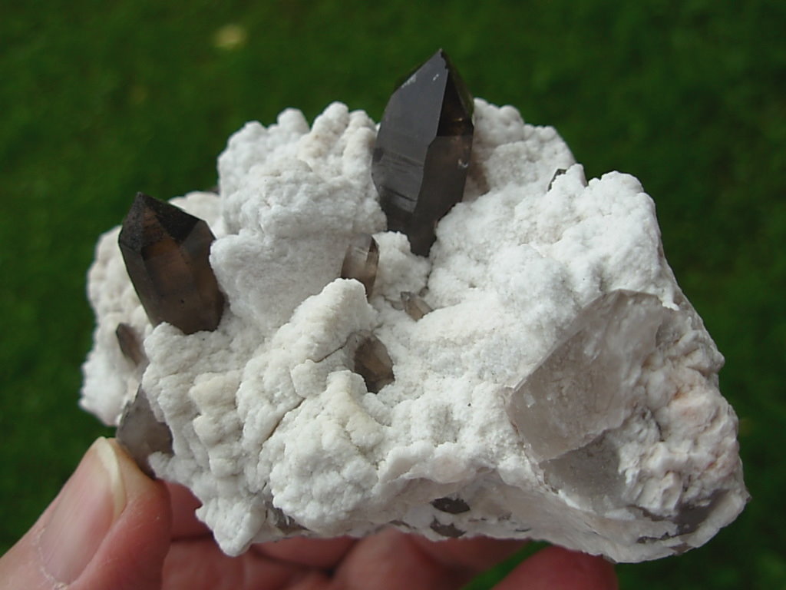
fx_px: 863
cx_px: 393
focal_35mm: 38
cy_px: 295
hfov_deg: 49.0
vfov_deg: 37.7
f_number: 2.9
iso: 50
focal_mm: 6.3
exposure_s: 1/235
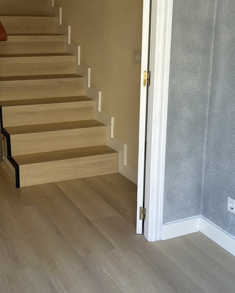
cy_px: 138
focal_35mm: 53
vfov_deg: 35.3
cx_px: 114
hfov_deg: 28.6
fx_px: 461
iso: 32
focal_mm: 5.7
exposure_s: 1/115
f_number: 1.5
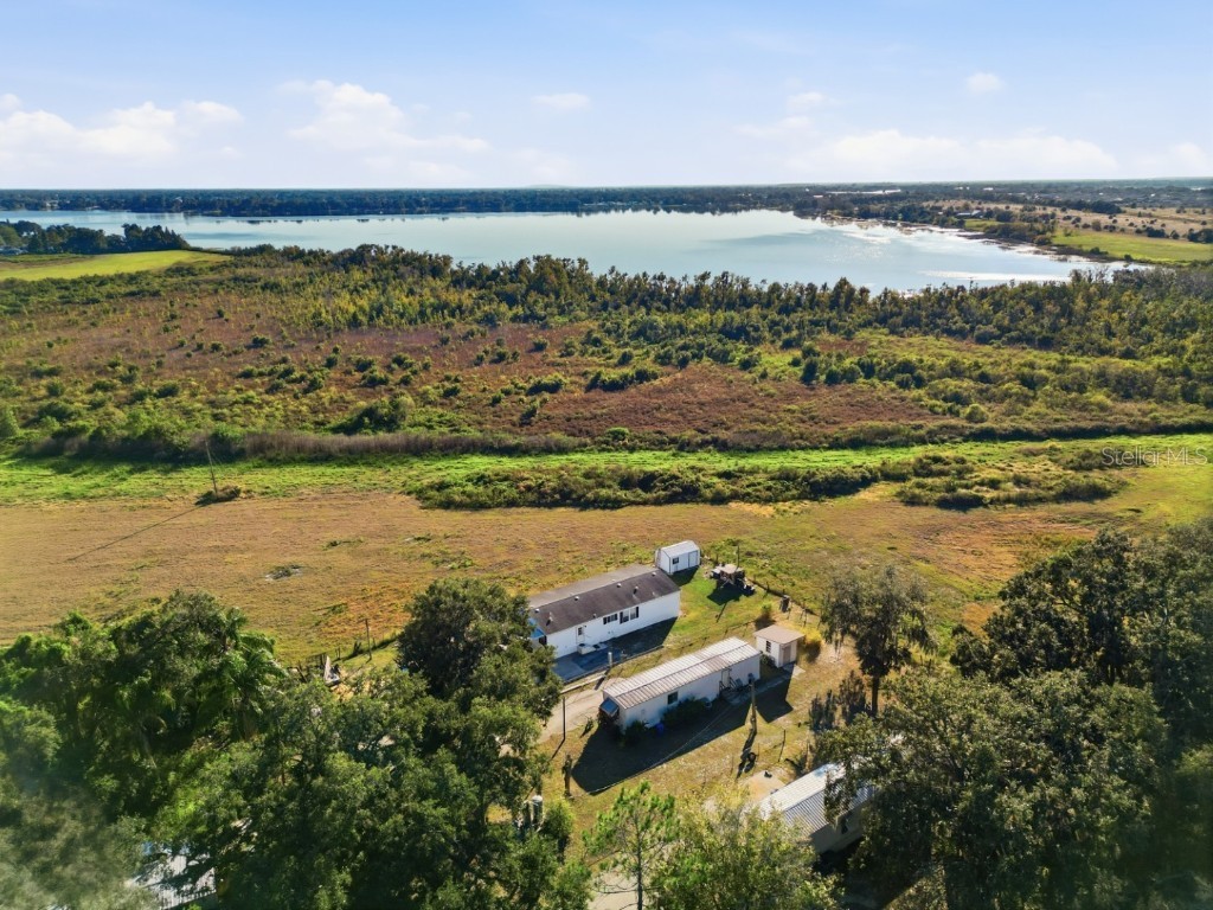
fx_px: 841
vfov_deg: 56.8
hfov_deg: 71.6
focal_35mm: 24
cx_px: 606
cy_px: 455
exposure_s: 1/6400
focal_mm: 6.7
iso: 100
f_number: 1.7
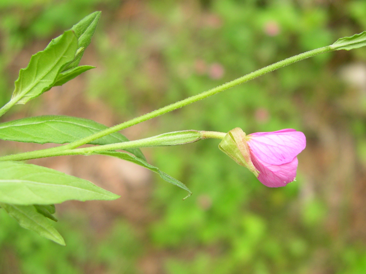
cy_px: 137
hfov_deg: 49.0
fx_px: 402
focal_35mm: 38
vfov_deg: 37.7
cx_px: 183
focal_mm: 8
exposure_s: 1/329
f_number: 2.8
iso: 100
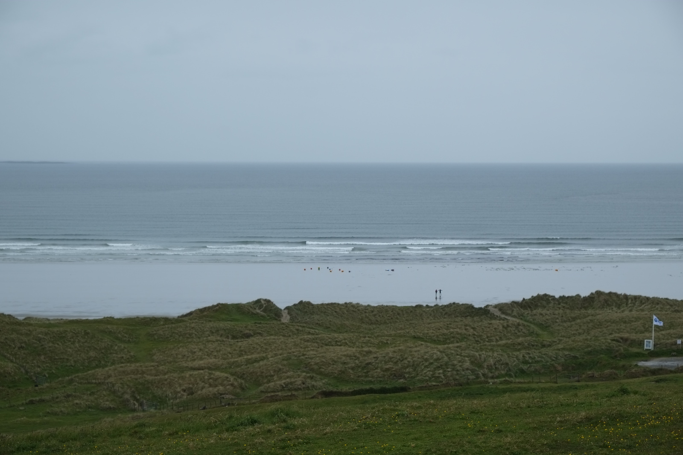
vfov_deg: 16.5
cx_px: 342
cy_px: 228
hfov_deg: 24.5
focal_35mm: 83
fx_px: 1575
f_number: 8
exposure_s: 1/250
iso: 200
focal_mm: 55
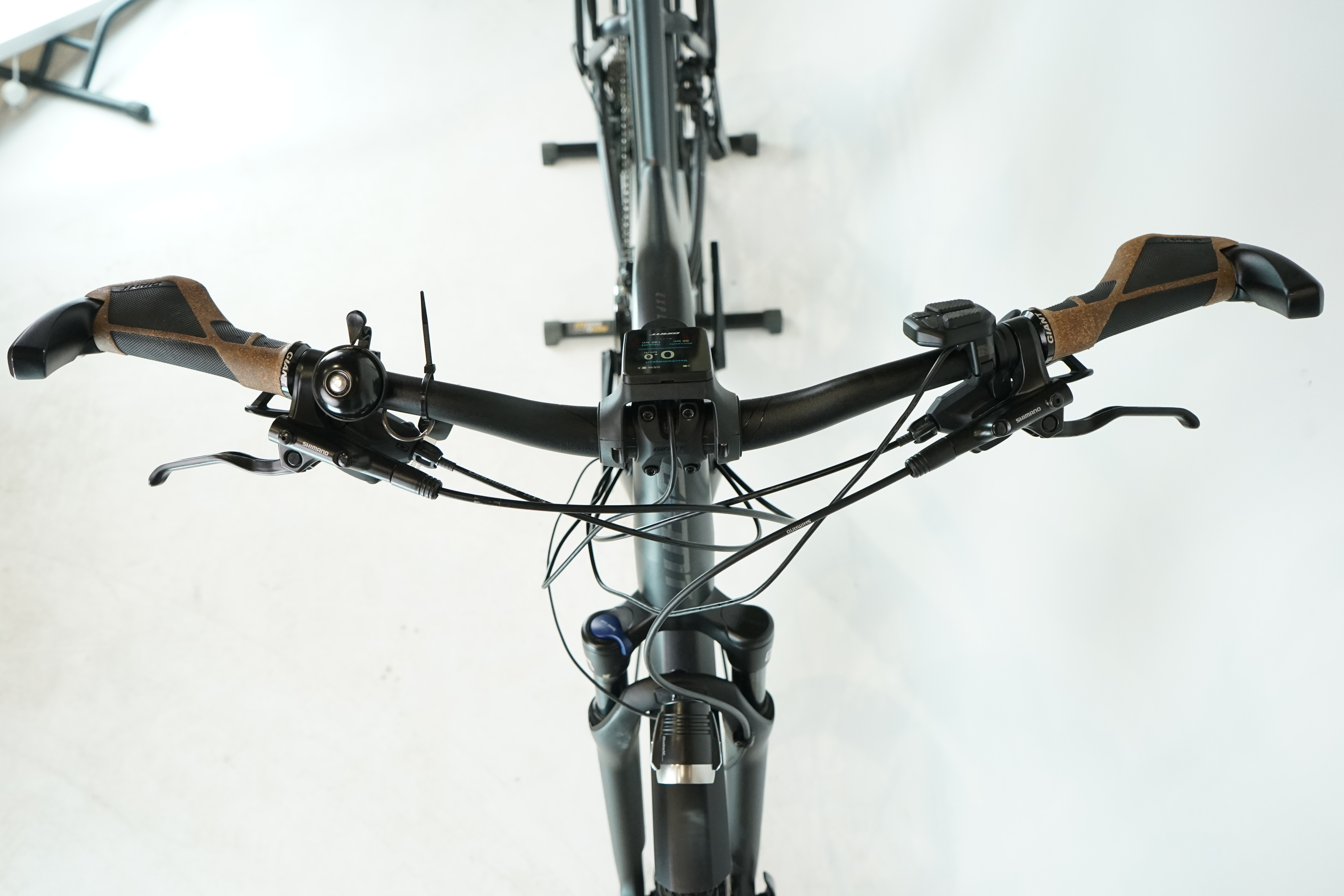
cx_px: 672
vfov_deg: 43.6
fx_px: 1120
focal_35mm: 30
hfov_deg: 61.9
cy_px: 448
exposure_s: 1/200
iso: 2000
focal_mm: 30
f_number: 5.6
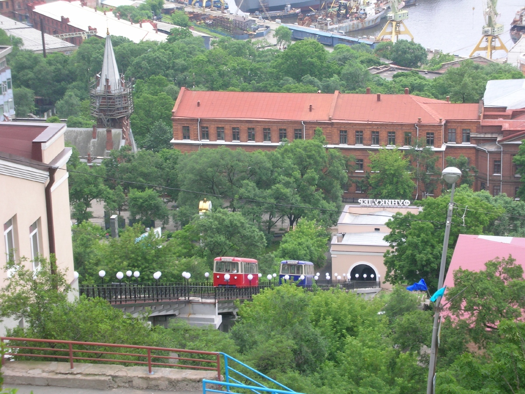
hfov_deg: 18.7
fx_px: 1592
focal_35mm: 105
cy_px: 197
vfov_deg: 14.1
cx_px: 262
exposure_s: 1/97.1
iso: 50
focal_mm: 17.4
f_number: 5.4
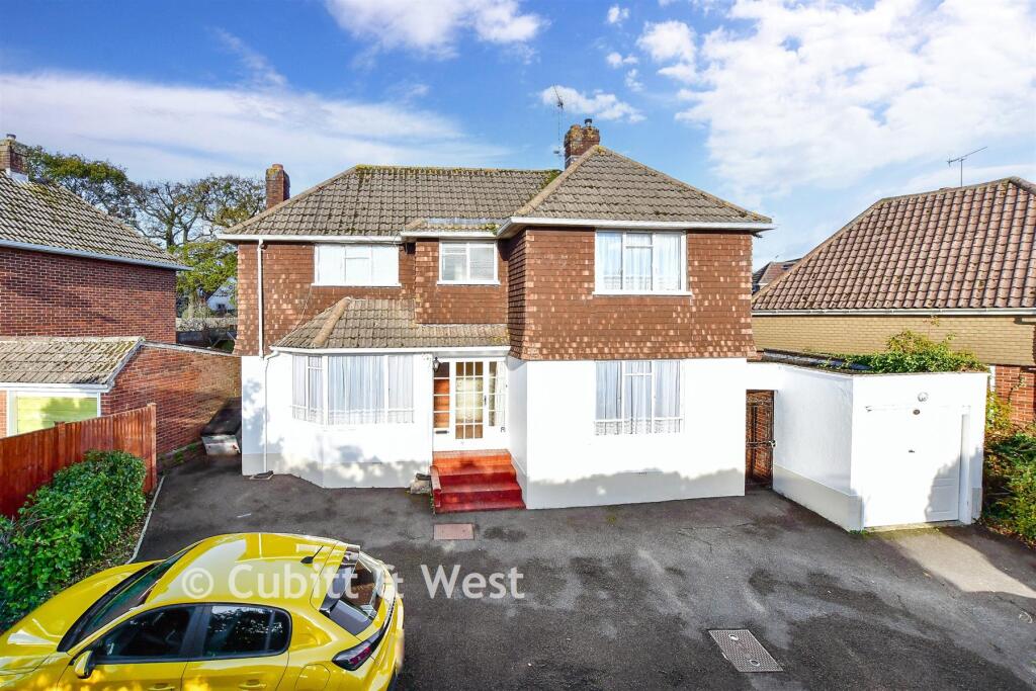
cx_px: 518
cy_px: 346
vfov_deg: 77.3
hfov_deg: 100.4
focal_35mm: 15
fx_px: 432
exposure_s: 1/320
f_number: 8
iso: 400
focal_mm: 10
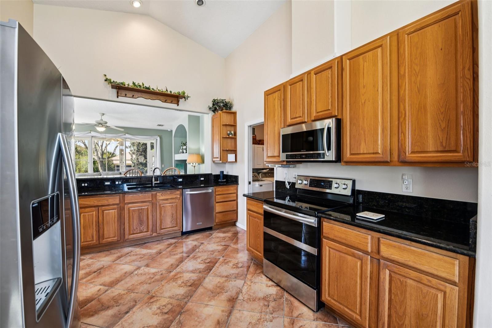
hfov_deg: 100.4
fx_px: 205
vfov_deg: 77.3
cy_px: 164
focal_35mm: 15
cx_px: 246
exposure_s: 1/8
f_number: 8
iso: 400
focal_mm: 15
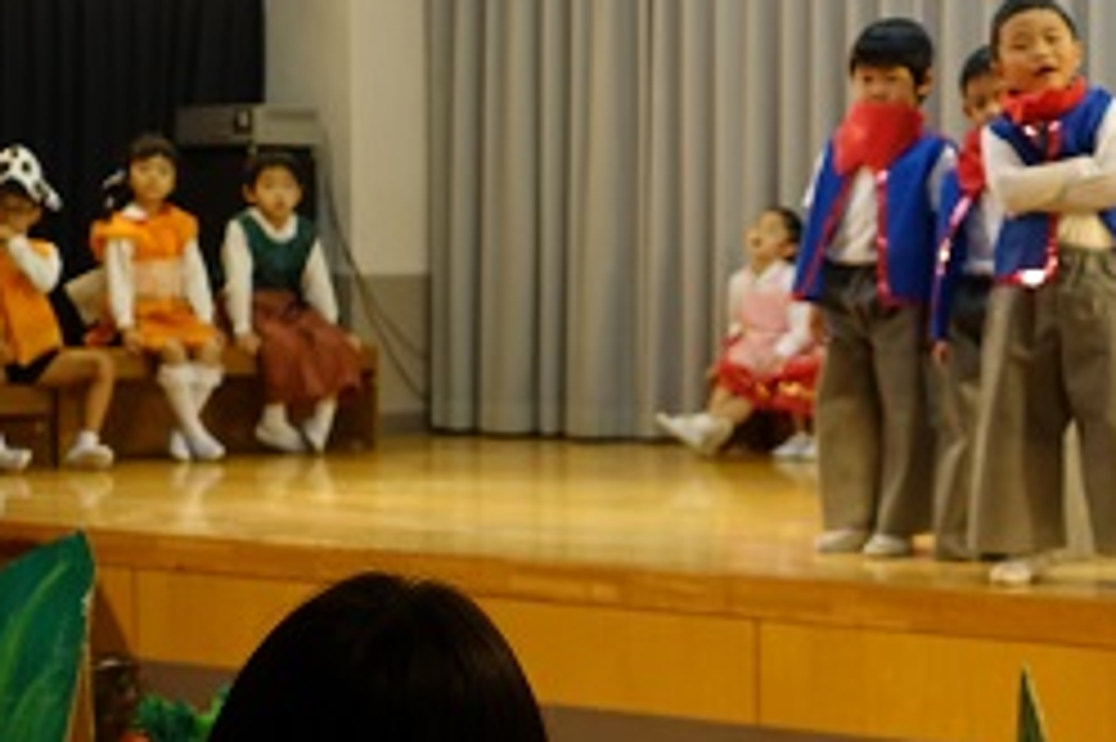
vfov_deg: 13.0
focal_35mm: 105
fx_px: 3253
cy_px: 384
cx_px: 932
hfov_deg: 19.2
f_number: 2.8
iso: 320
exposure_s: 1/60
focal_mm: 19.1
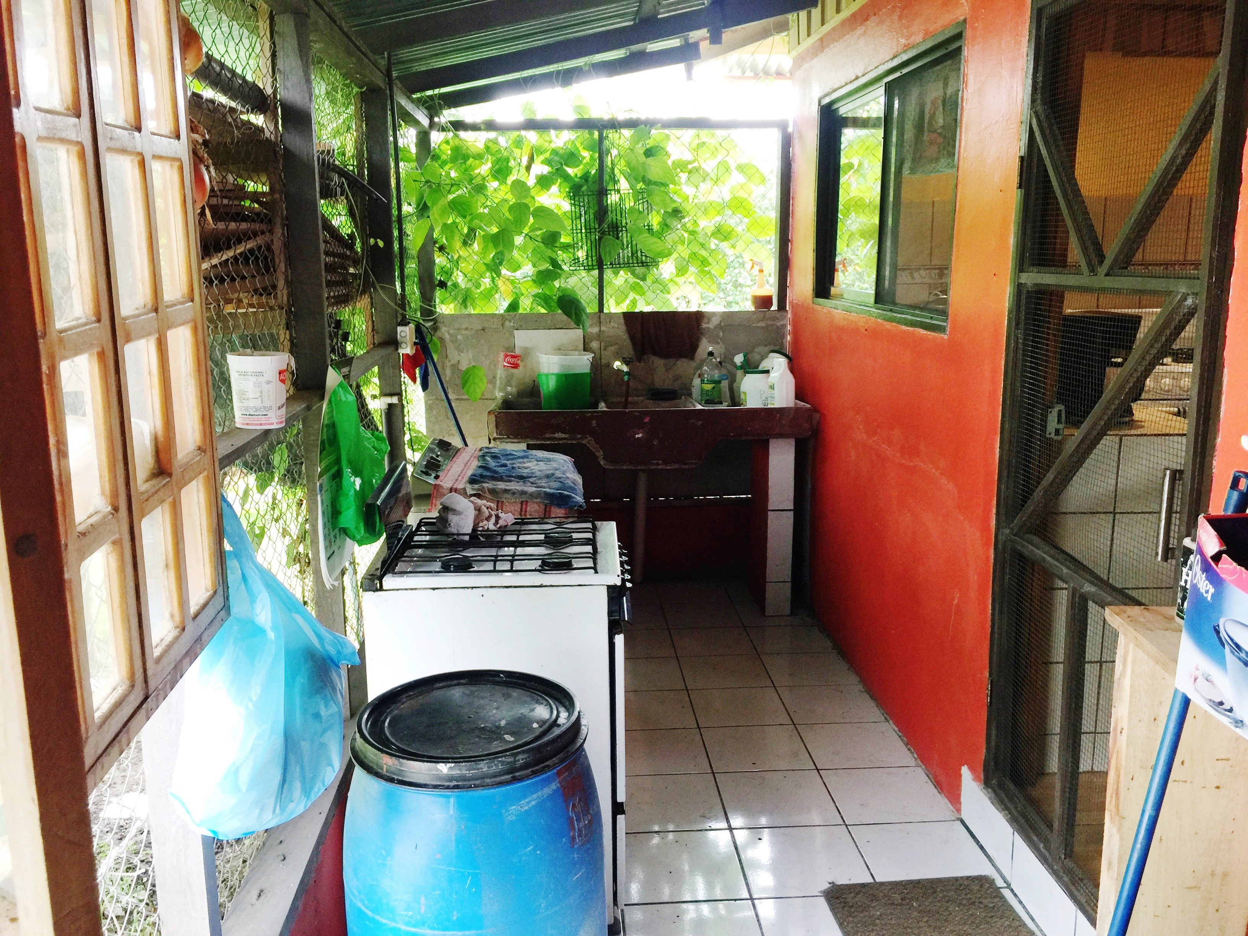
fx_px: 1046
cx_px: 624
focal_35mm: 29
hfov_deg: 61.7
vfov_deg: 48.2
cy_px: 468
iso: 40
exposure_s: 1/30
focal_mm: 4.15
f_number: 2.2
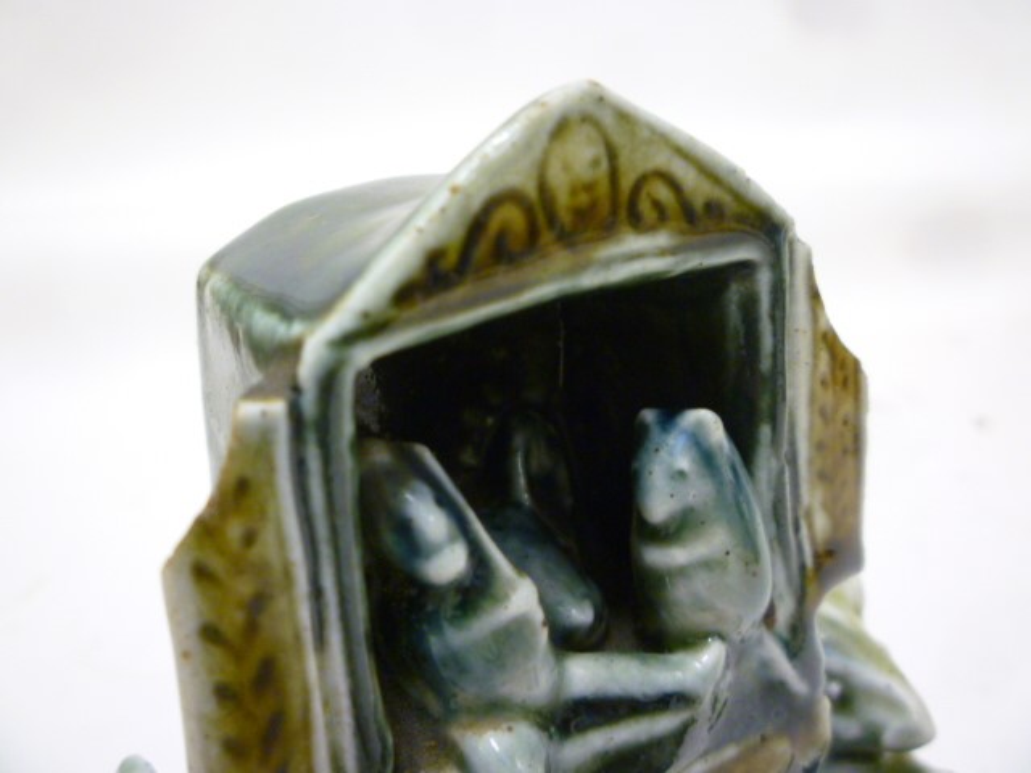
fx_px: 864
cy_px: 386
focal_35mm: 29
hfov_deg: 61.7
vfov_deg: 48.2
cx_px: 516
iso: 400
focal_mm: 5.2
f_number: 3.3
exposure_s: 1/25
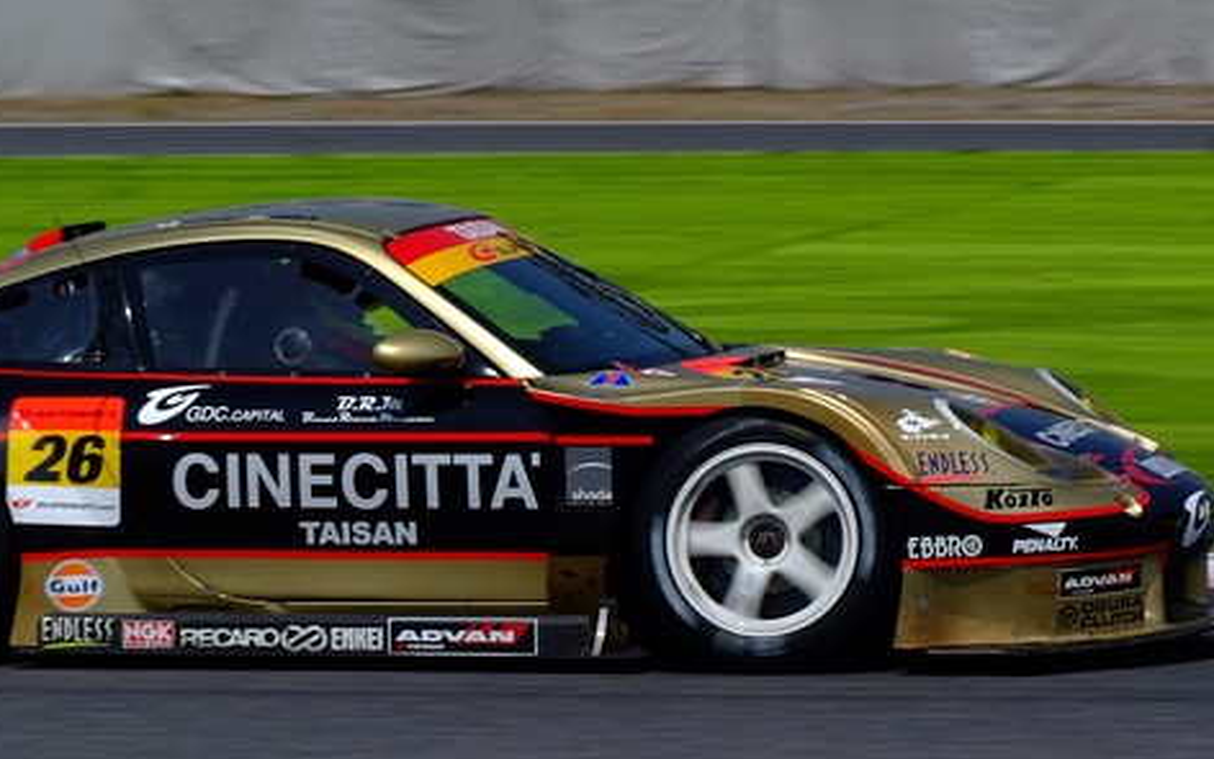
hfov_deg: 10.0
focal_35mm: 210
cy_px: 347
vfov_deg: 6.3
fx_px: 6948
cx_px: 414
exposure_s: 1/250
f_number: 11
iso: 100
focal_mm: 90
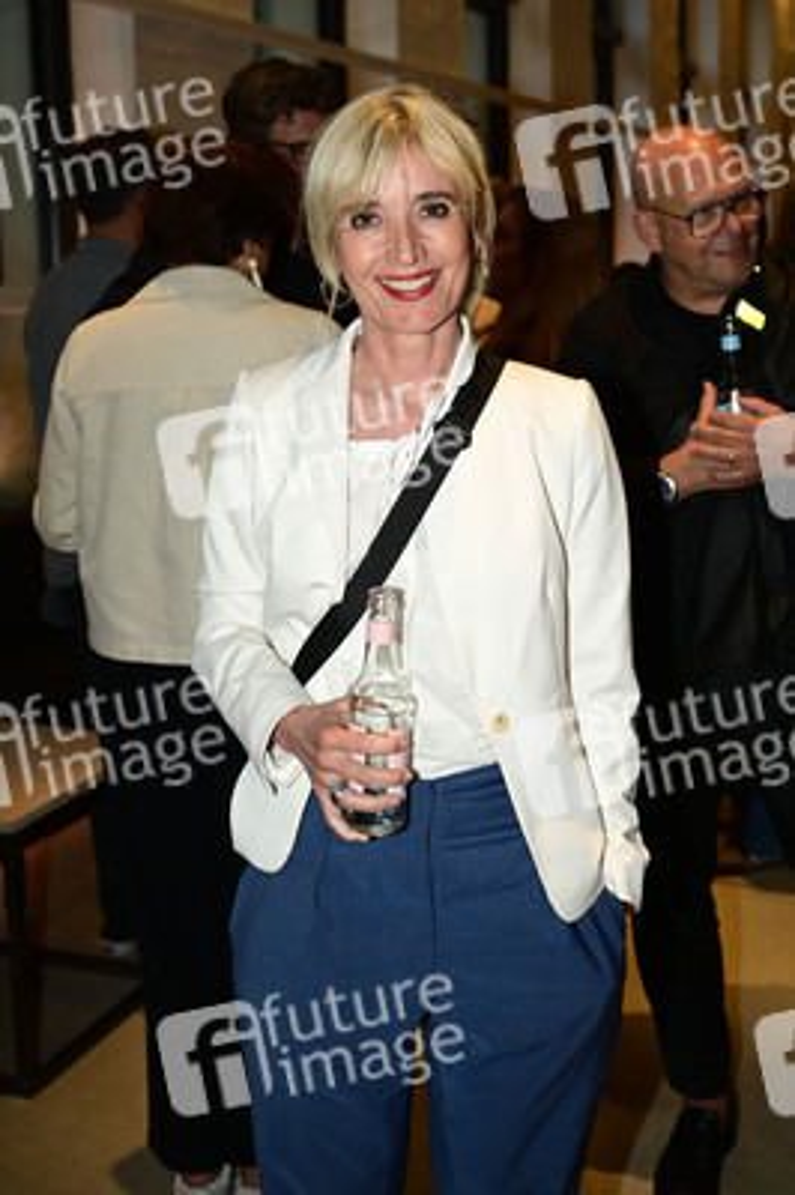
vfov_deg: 48.5
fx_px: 1327
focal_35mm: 40
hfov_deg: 33.3
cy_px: 598
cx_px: 398
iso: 1600
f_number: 4.5
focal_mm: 40
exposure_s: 1/200
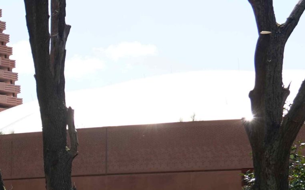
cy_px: 296
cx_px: -129
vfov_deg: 11.4
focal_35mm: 110
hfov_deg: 17.4
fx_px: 914
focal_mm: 11.76
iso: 100
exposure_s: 1/500
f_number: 4
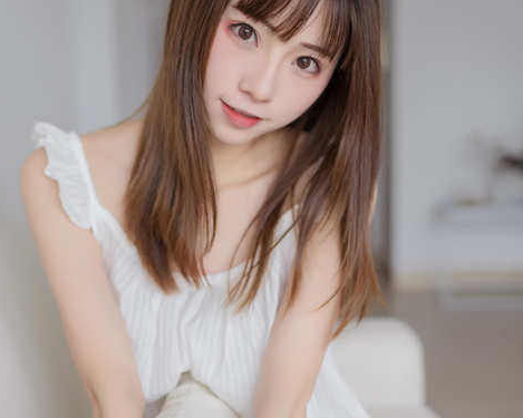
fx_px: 975
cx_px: 234
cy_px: 340
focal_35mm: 63
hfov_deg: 30.0
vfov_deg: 23.8
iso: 160
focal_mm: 35
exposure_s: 1/160
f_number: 1.8
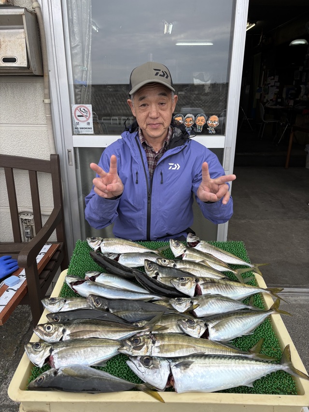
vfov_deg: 67.3
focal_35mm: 26
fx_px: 310
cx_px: 154
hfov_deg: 53.0
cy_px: 206
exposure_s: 1/775
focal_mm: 5.96
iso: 50
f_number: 1.6
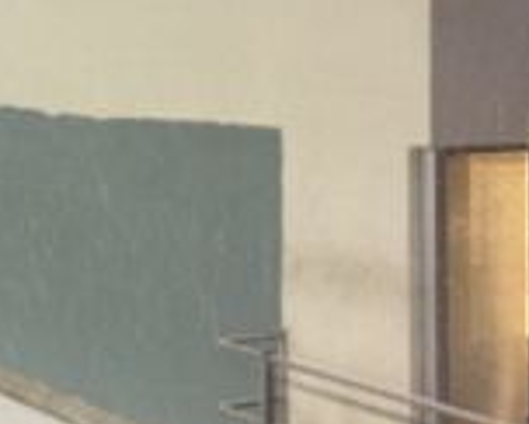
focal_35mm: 97
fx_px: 1521
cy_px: 101
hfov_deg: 19.5
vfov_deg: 15.8
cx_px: 87
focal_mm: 4.28
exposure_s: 1/20
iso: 250
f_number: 2.4
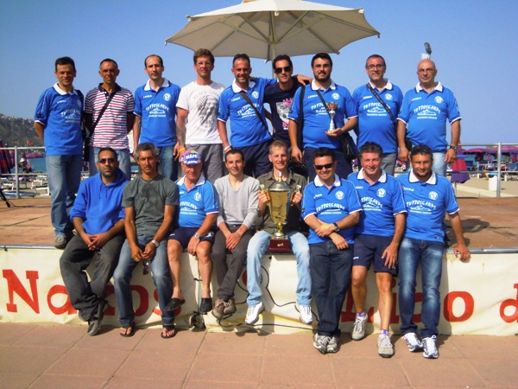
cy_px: 194
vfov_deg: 39.7
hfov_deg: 51.4
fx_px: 539
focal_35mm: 36
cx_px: 259
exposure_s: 1/1000
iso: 400
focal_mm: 6.4
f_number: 8.5
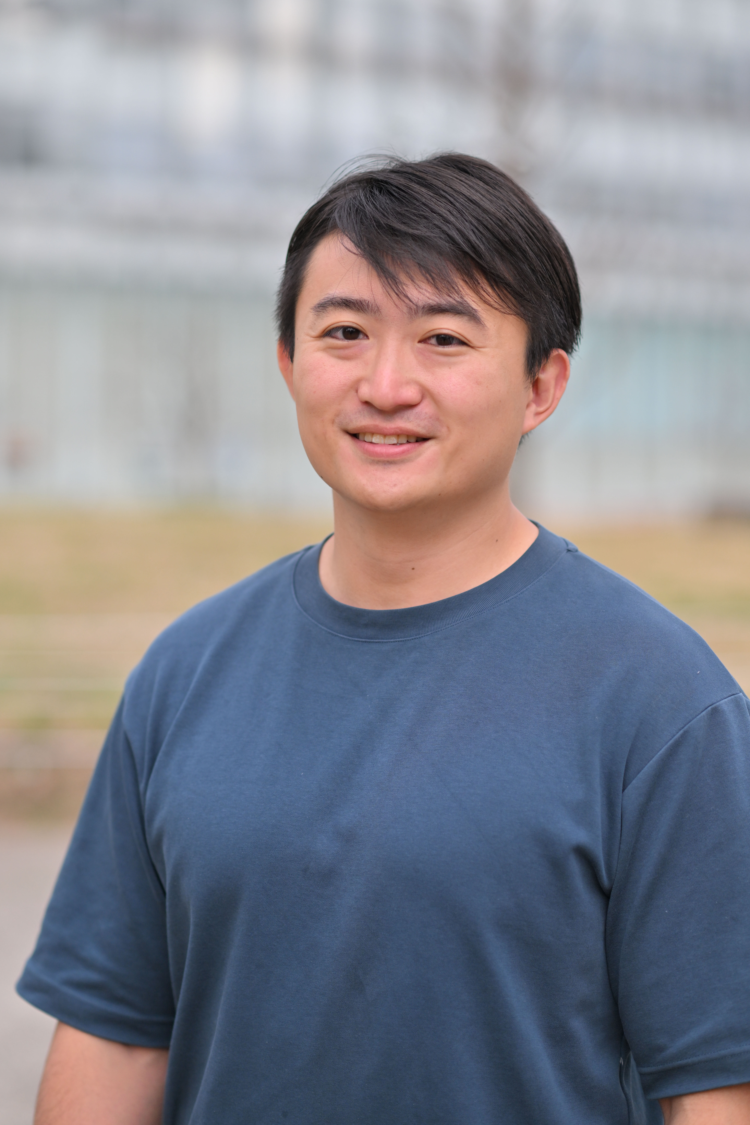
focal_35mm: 85
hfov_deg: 16.1
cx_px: 375
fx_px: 2656
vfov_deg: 23.9
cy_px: 562
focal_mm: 85
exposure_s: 1/1600
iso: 320
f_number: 2.5
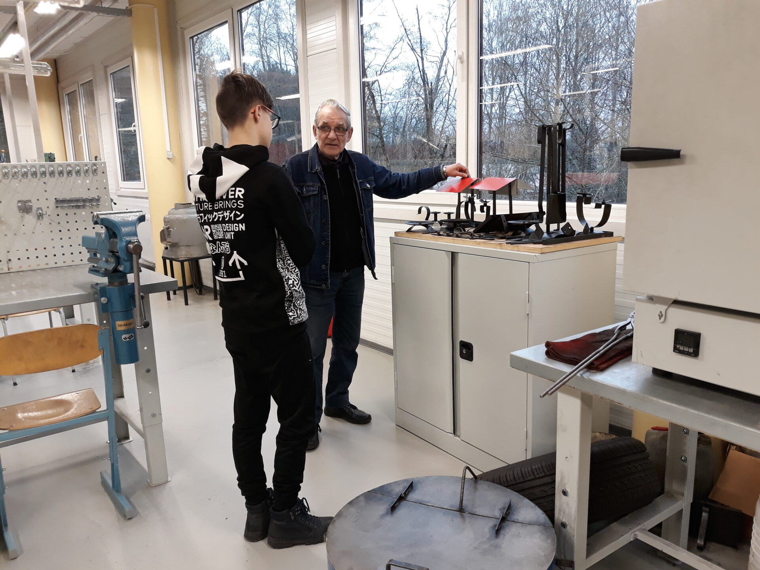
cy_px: 285
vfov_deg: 51.4
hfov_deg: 65.3
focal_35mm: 27
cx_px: 380
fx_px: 593
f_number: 1.7
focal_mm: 3.71
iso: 80
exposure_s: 1/50
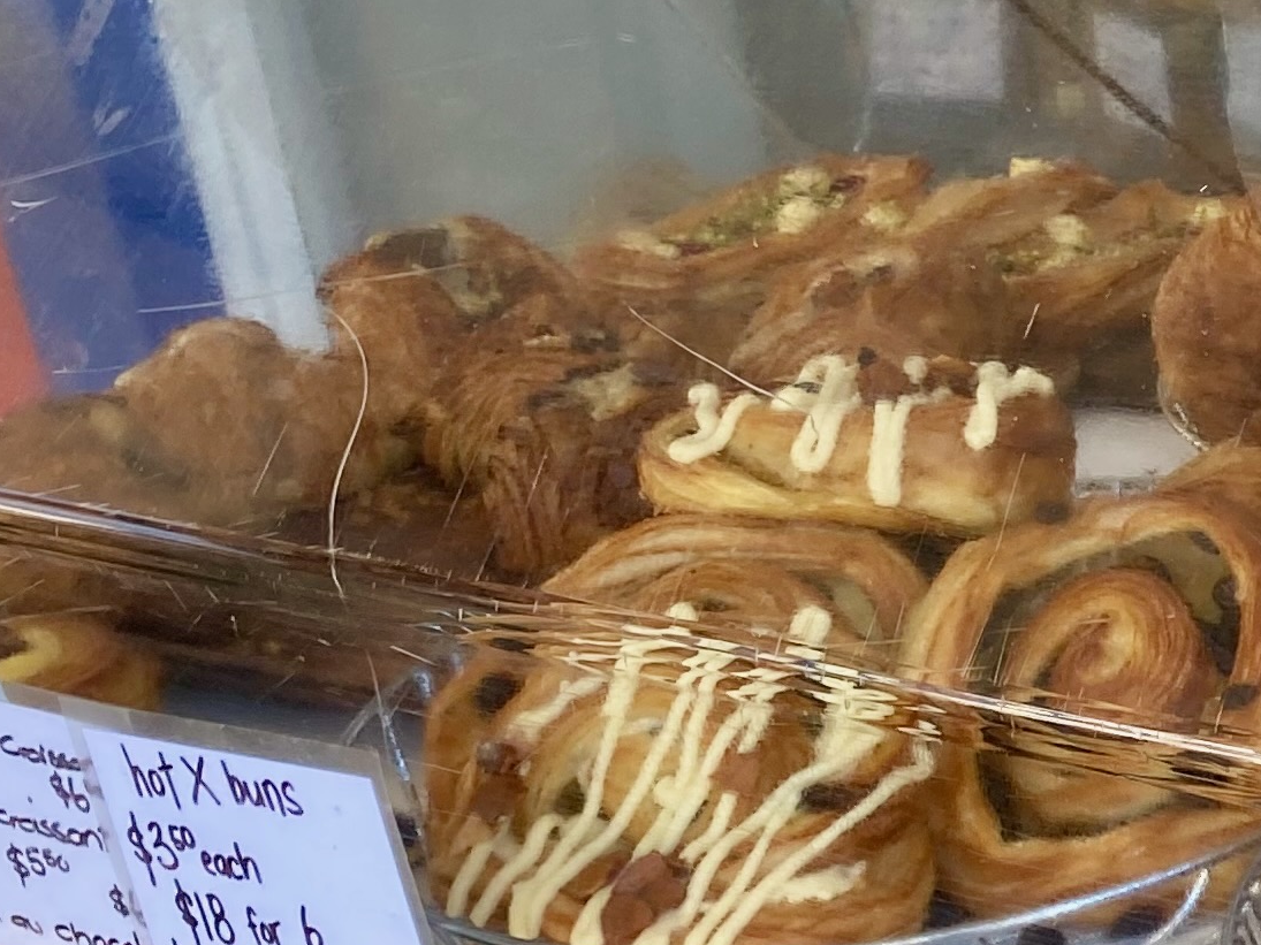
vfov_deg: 16.2
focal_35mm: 90
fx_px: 3278
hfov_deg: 19.0
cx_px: 1913
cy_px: 824
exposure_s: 1/198
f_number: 1.8
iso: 32
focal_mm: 4.25
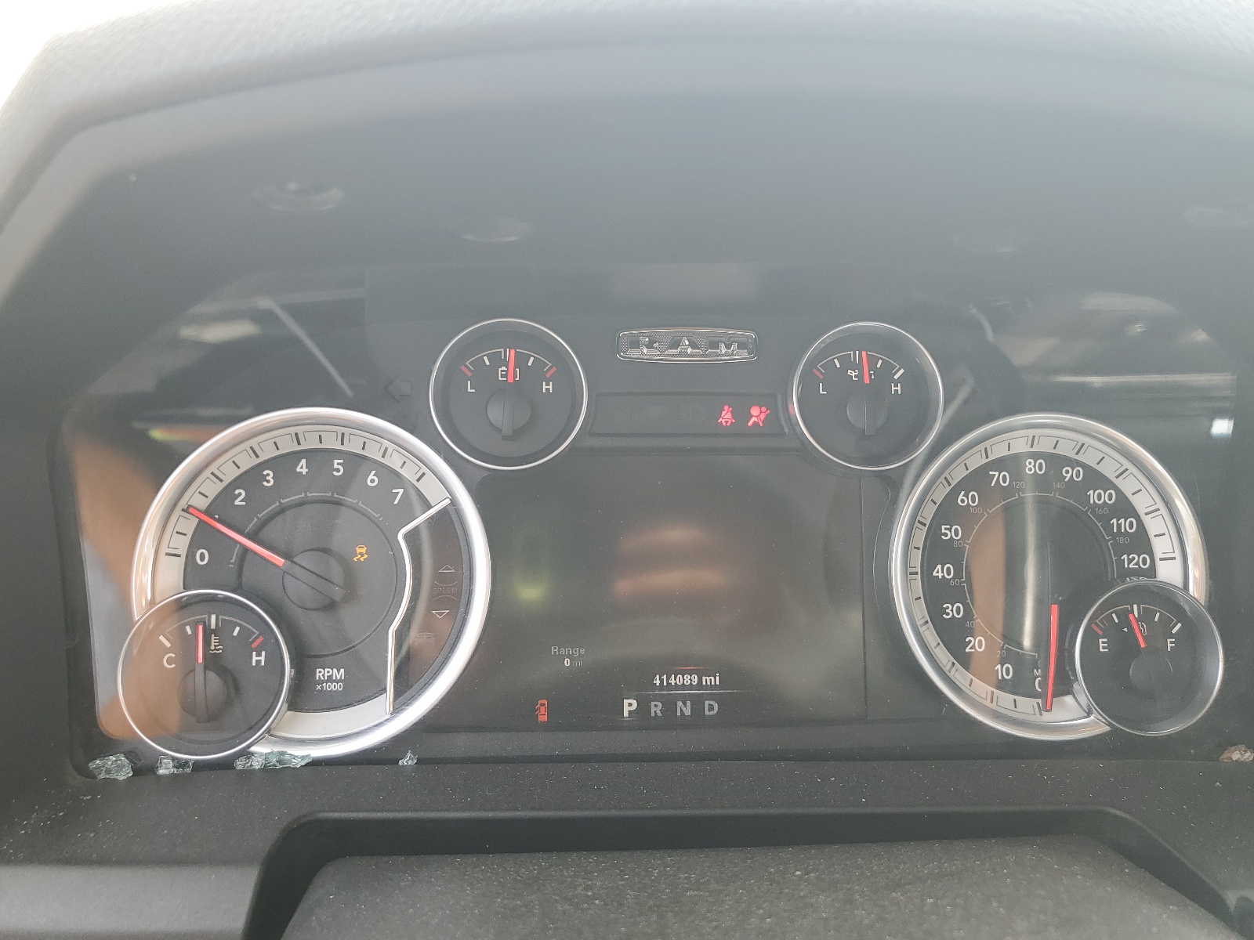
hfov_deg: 67.3
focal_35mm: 26
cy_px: 470
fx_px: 942
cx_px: 627
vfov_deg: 53.1
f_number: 1.5
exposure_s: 1/149
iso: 50
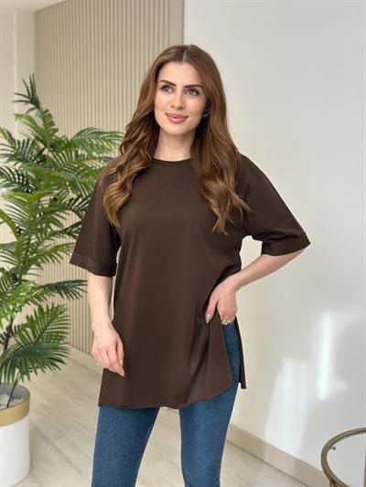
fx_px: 676
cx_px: 183
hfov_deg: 30.3
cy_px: 244
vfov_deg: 39.6
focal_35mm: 48
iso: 64
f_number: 1.78
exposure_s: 1/146
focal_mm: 6.86
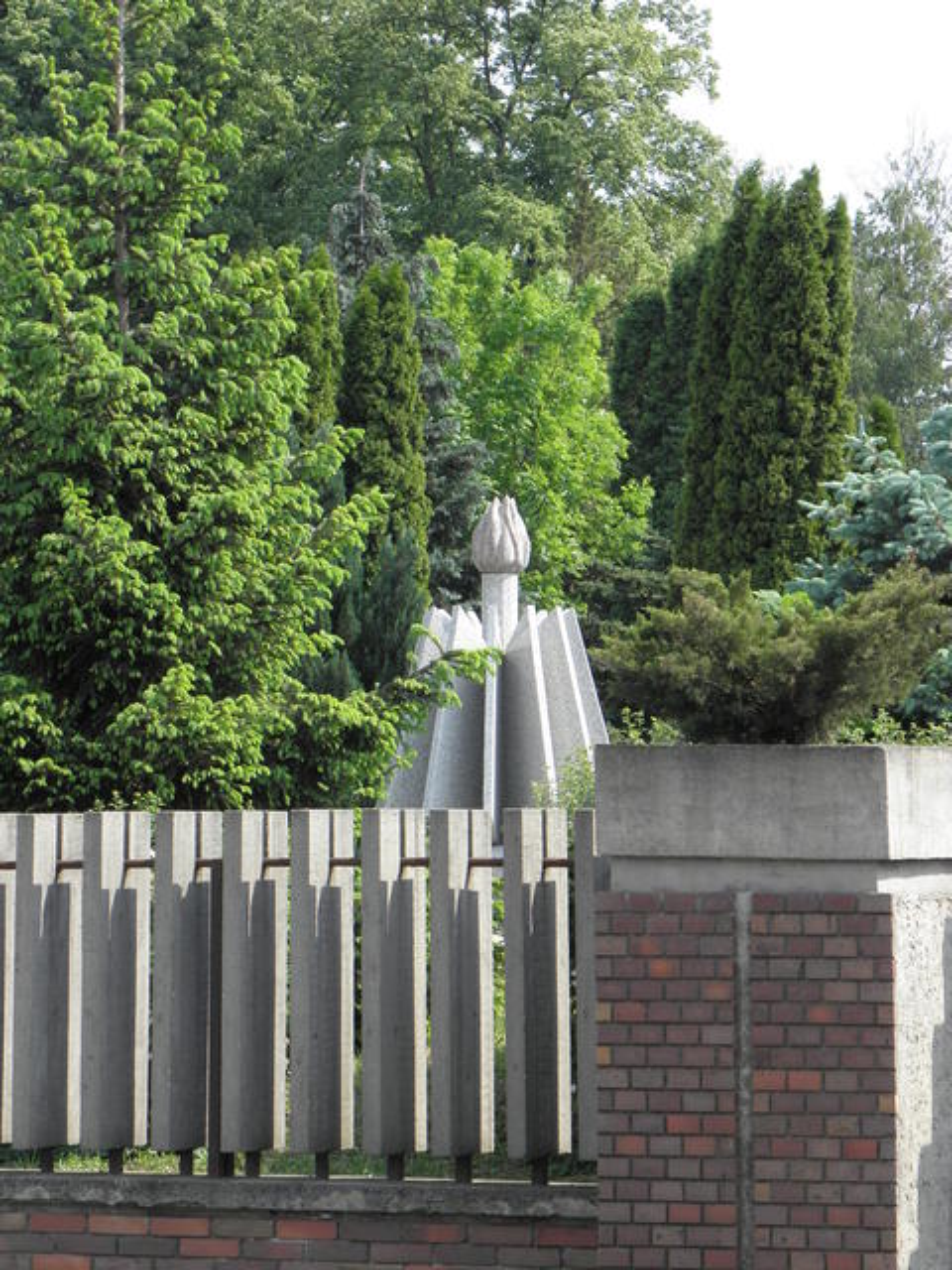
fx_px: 5574
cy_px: 635
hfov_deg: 9.8
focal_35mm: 152
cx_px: 476
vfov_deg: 13.0
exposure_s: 1/200
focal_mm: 27.16
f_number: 4.4
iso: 64
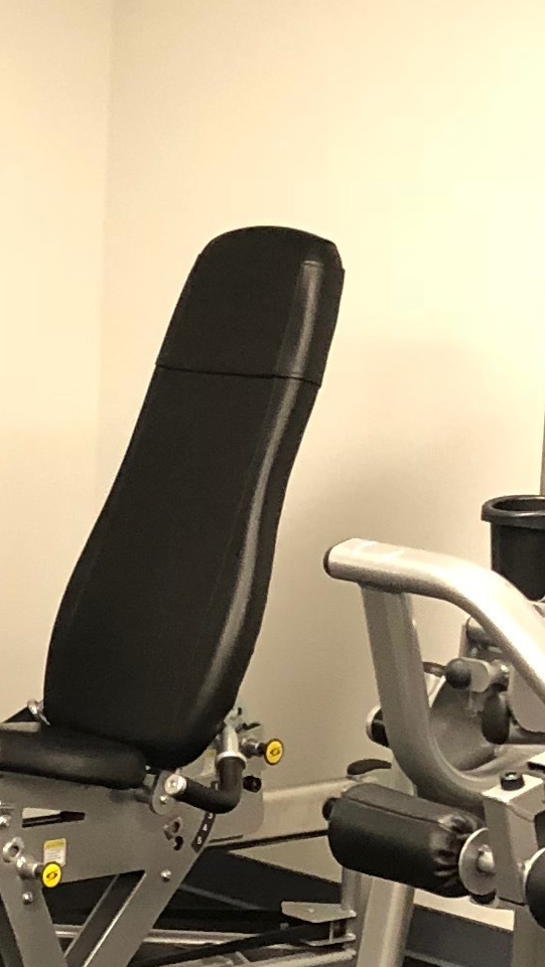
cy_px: 664
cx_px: -132
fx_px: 3286
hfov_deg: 9.3
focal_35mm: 128
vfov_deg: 16.7
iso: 100
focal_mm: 3.99
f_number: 1.8
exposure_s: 1/15
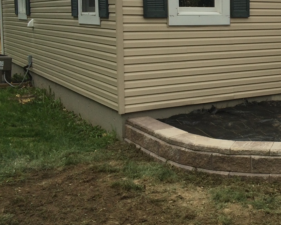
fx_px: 466
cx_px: 270
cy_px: 59
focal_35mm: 56
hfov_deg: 31.4
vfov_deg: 26.8
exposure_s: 1/641
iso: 32
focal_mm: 4.15
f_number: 2.2
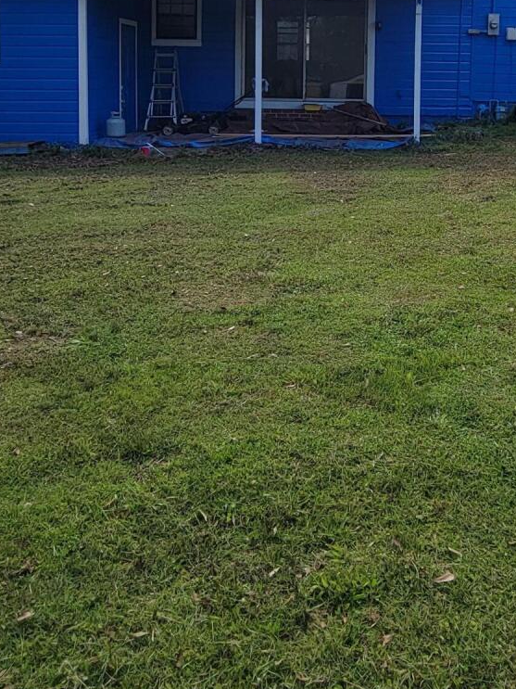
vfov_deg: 49.2
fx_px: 696
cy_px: 127
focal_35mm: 35
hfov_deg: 40.2
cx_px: 347
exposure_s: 1/1623
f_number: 2.2
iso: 50
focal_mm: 2.2
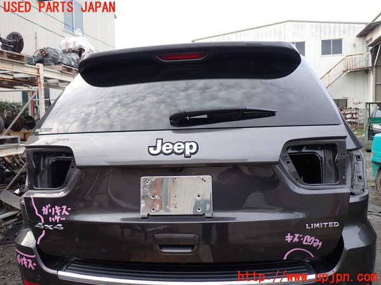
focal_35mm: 30
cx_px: 190
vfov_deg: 46.8
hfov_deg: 60.0
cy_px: 142
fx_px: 330
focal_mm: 5.4
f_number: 2.3
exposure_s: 1/60
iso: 125
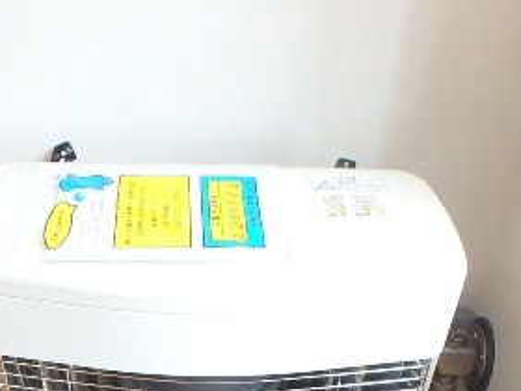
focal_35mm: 48
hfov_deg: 39.6
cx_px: 221
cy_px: 430
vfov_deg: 27.7
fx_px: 722
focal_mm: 3.7
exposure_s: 1/30
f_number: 3.5
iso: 250
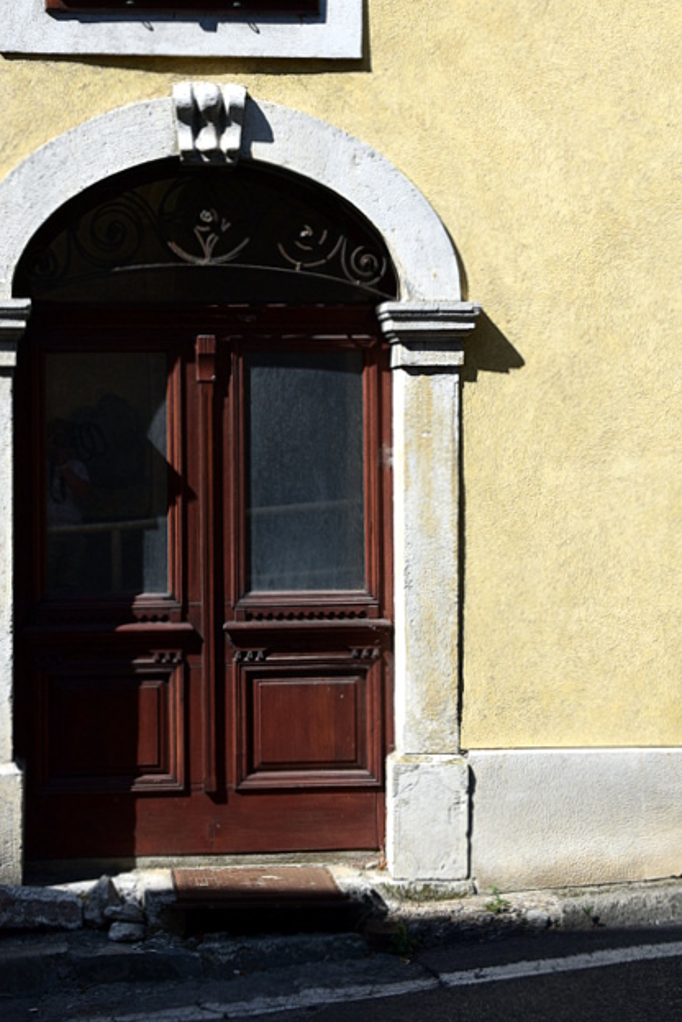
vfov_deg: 26.3
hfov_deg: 17.7
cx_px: 310
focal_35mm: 77
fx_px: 2185
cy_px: 445
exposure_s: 1/200
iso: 400
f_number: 10
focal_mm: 40
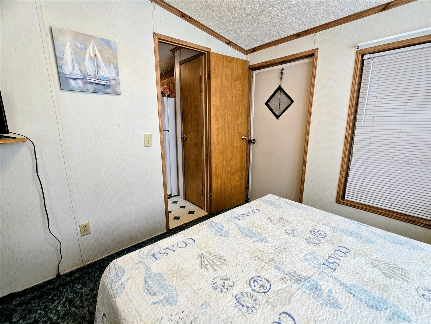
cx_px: 216
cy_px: 162
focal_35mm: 13
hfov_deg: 106.2
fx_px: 162
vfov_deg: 89.9
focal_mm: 2.2
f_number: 2.2
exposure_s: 1/60
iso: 80
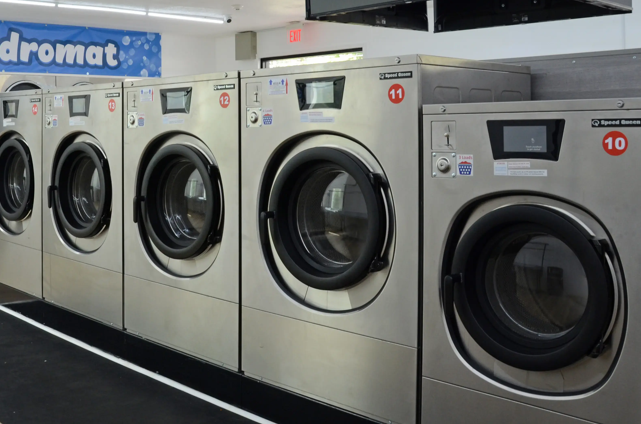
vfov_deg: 31.4
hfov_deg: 45.2
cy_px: 133
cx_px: 178
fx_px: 746
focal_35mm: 42
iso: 500
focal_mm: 18
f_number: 8
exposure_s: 1/30
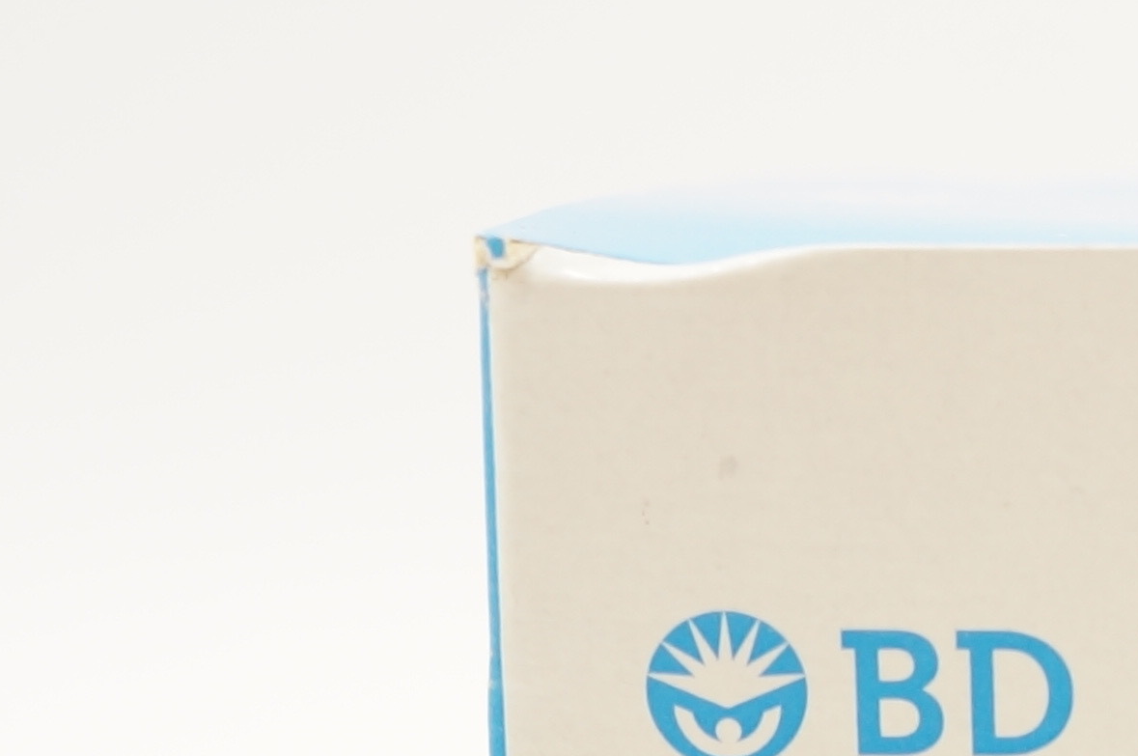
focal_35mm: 175
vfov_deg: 7.6
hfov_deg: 11.2
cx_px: 1869
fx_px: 5525
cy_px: 1266
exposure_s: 1/50
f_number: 5
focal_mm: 28
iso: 400
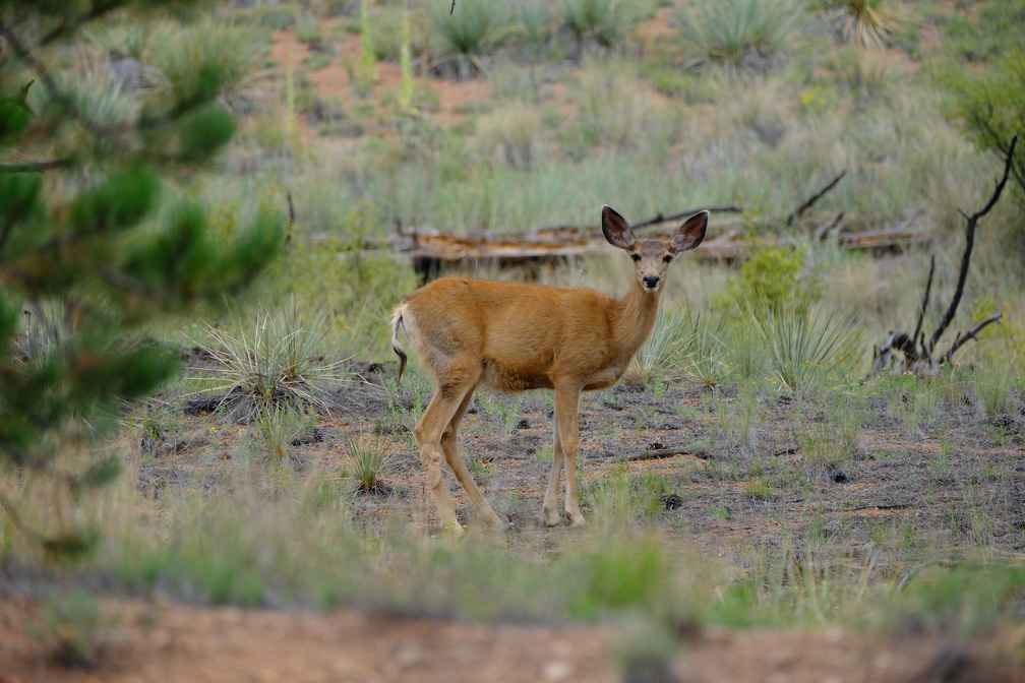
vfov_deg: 3.1
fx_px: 12811
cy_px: 342
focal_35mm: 450
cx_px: 512
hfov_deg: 4.6
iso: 640
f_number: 5.6
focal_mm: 300
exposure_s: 1/600
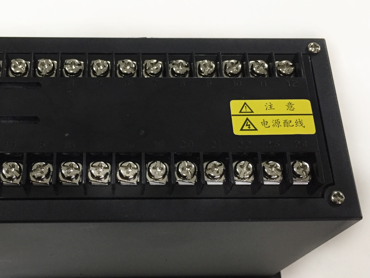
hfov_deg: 41.7
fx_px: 481
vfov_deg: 32.1
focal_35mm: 45
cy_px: 162
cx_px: 131
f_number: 2.2
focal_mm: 4.15
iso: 200
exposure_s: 1/33
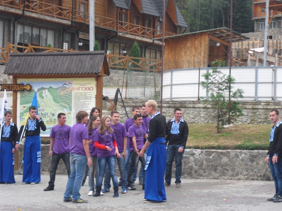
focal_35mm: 107
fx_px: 872
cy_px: 106
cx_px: 141
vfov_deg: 13.8
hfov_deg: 18.4
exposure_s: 1/60
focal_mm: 18.9
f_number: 5.6
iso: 100
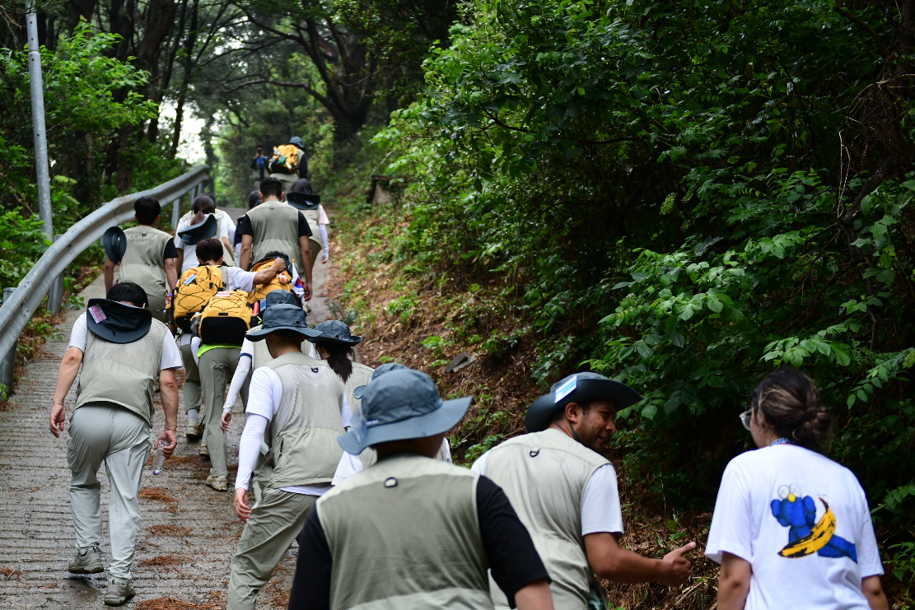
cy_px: 380
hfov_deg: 28.6
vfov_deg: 19.4
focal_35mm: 70
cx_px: 303
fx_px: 1779
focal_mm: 48
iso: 1000
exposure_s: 1/200
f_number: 2.8
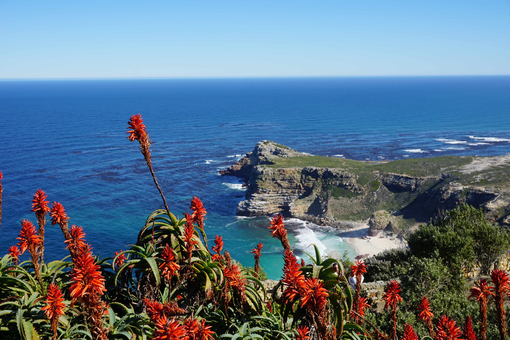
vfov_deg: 30.8
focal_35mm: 44
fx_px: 616
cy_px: 170
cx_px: 255
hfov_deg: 45.0
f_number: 11
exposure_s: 1/125
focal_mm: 29
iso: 100
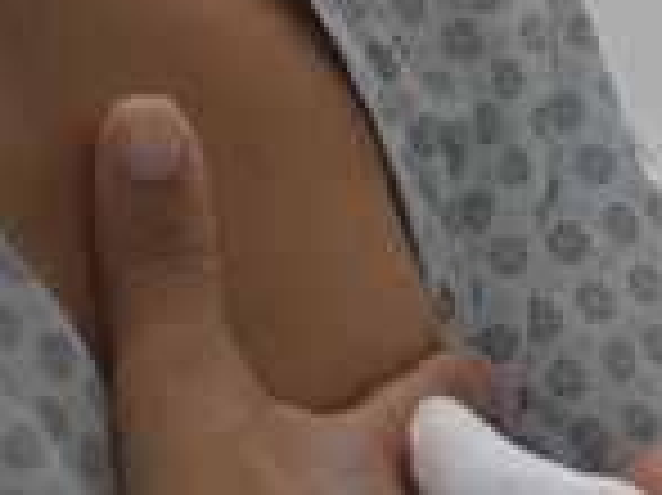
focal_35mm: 216
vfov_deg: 6.9
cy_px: 382
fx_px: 4133
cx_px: 527
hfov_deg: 9.1
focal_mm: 55
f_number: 5.6
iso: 6400
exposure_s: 1/800
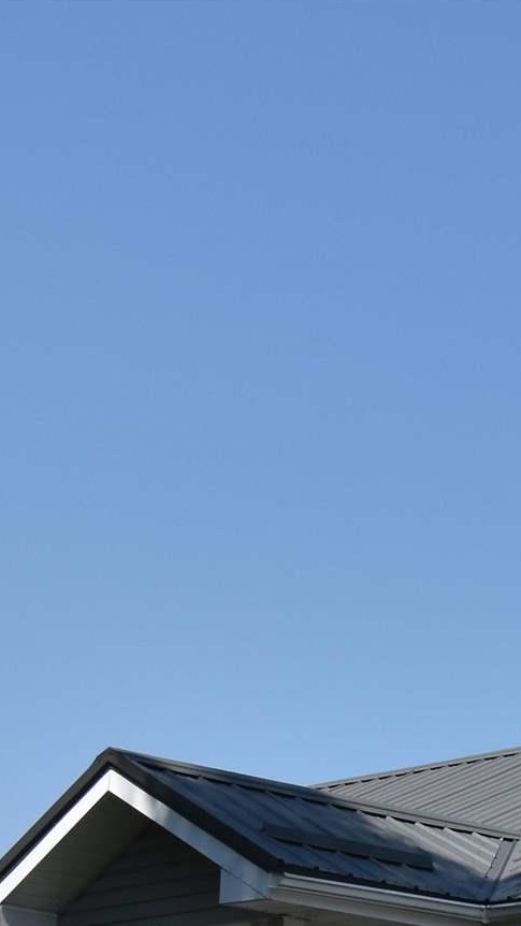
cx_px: 981
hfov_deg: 10.1
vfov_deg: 18.2
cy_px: 1094
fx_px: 2750
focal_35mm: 112
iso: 200
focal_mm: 20
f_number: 11
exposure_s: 1/500
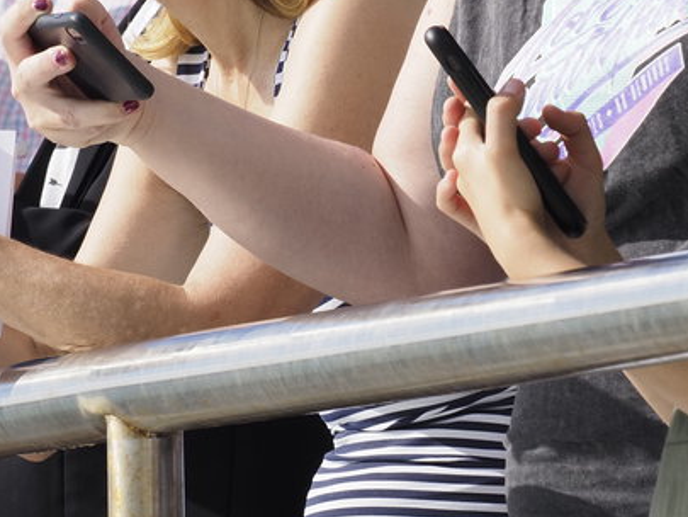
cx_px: 54
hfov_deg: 4.0
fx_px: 9821
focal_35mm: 494
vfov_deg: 3.0
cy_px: -24
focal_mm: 100
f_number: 9
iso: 200
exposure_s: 1/320
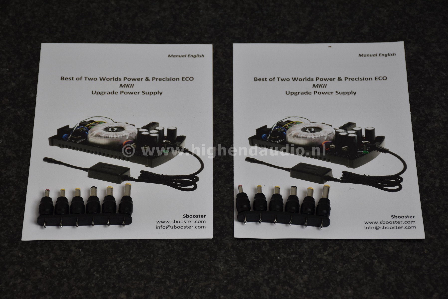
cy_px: 150
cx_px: 224
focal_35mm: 120
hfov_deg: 17.1
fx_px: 1494
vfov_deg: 11.4
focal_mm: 80
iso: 400
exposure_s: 1/200
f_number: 7.1
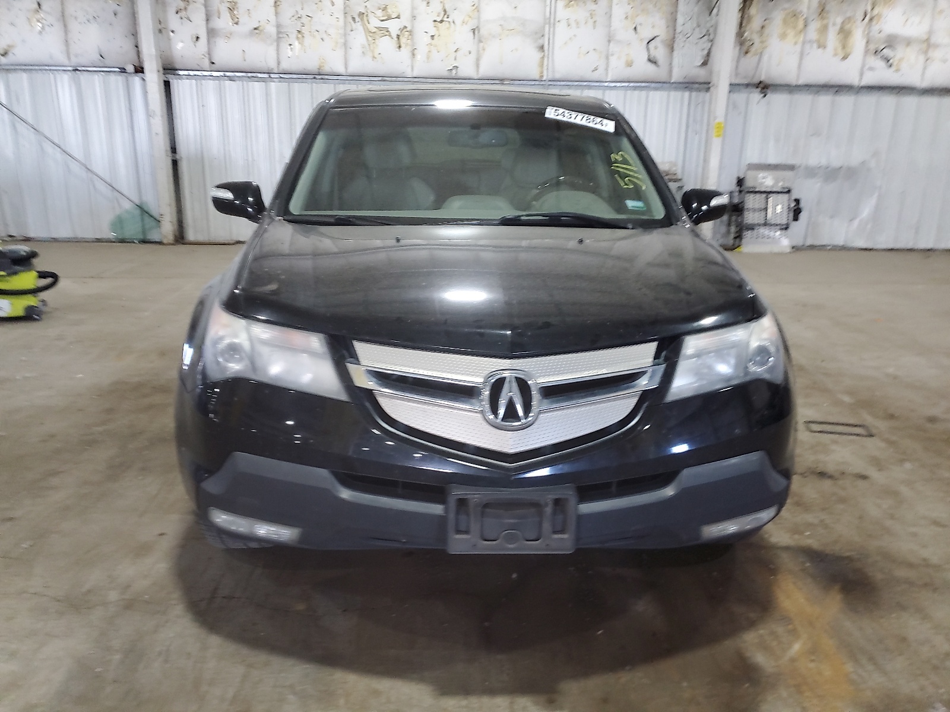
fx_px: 714
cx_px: 475
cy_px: 356
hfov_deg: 67.3
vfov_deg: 53.1
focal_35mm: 26
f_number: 1.5
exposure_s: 1/60.2
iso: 272
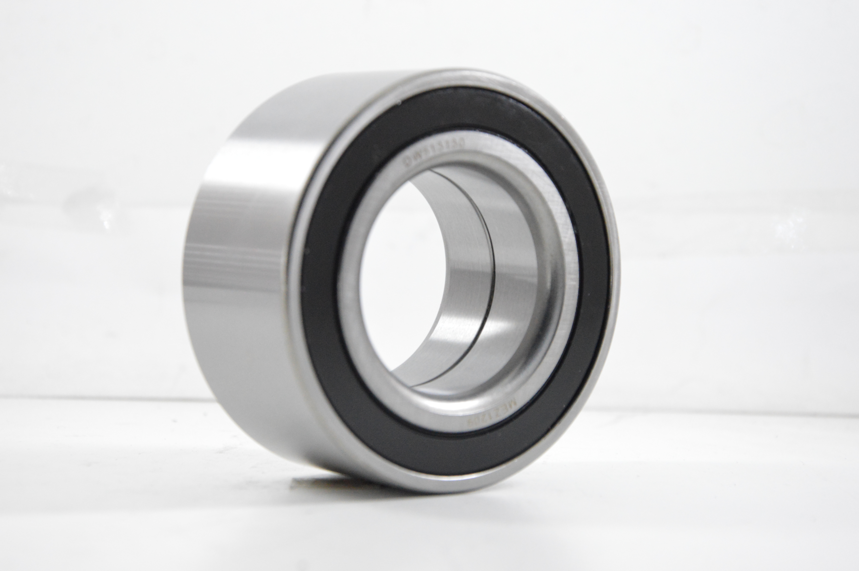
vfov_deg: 14.2
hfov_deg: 21.3
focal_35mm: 96
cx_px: 442
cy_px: 279
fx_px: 2289
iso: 3200
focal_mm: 62
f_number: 7.1
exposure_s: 1/100
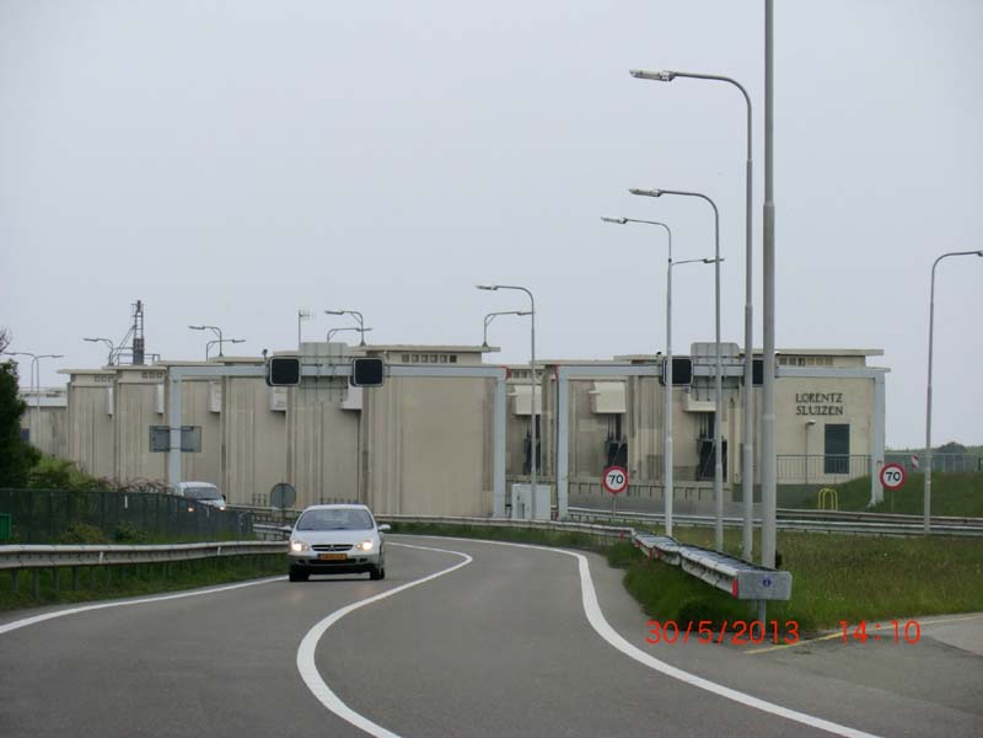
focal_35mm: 168
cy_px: 369
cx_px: 492
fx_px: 4771
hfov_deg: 11.8
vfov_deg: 8.8
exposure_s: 1/200
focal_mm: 30.1
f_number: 4.8
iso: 80
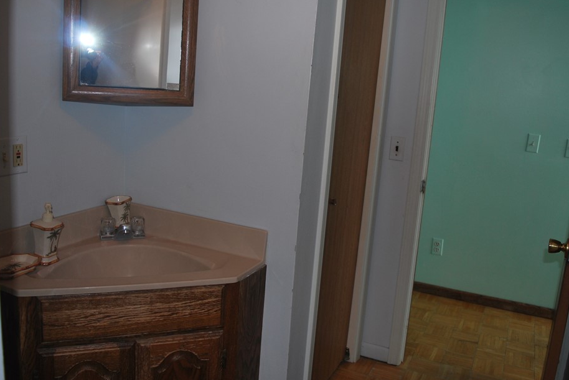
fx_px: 506
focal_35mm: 32
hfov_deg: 58.6
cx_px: 308
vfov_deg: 41.1
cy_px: 172
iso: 200
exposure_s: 1/60
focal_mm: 18
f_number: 3.8
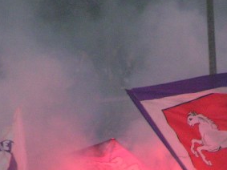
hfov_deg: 1.8
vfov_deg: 1.4
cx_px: 99
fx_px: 7046
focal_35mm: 1075
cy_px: 212
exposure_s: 1/200
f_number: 3.5
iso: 200
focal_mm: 58
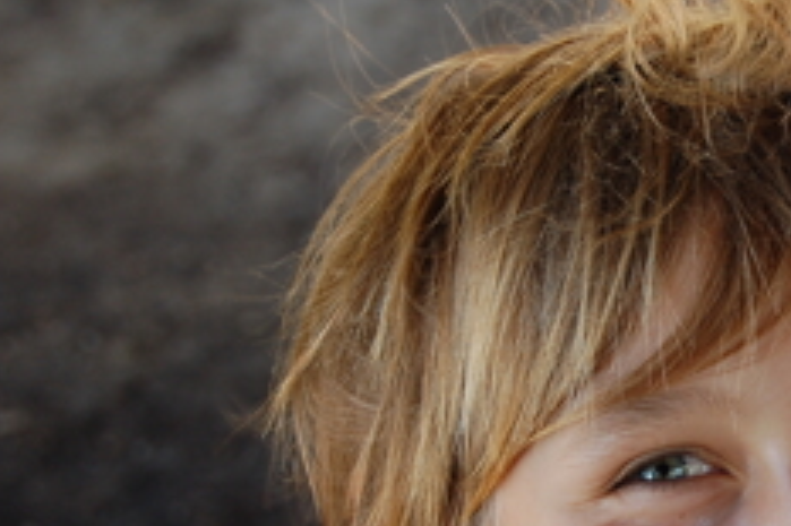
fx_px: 2727
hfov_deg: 16.2
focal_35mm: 124
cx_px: 747
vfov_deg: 11.0
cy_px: 326
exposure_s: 1/60
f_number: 4.5
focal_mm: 35
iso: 200
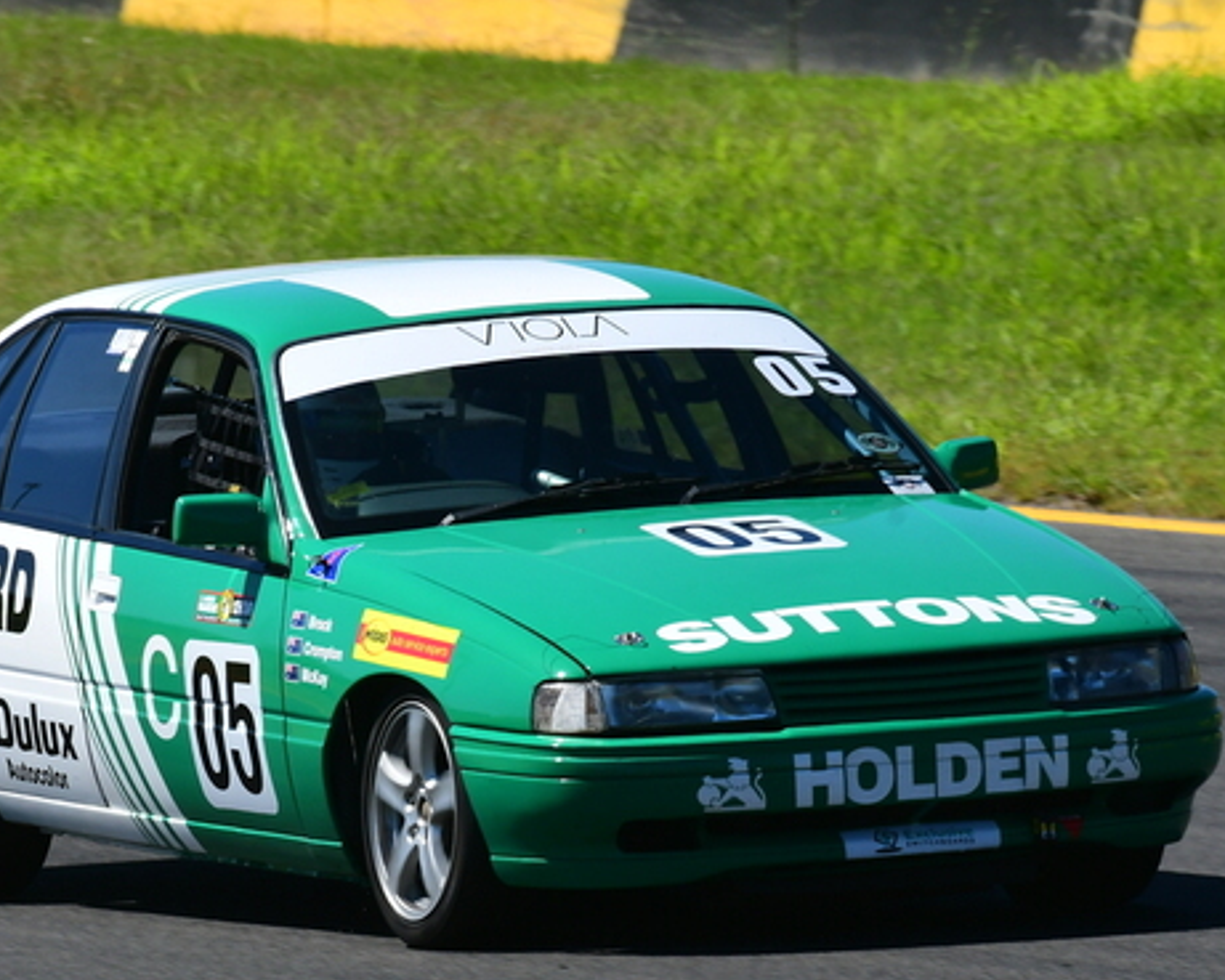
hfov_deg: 1.6
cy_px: 556
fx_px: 44277
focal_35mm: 1221
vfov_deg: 1.3
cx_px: 345
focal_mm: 500
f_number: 13
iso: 500
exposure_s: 1/640
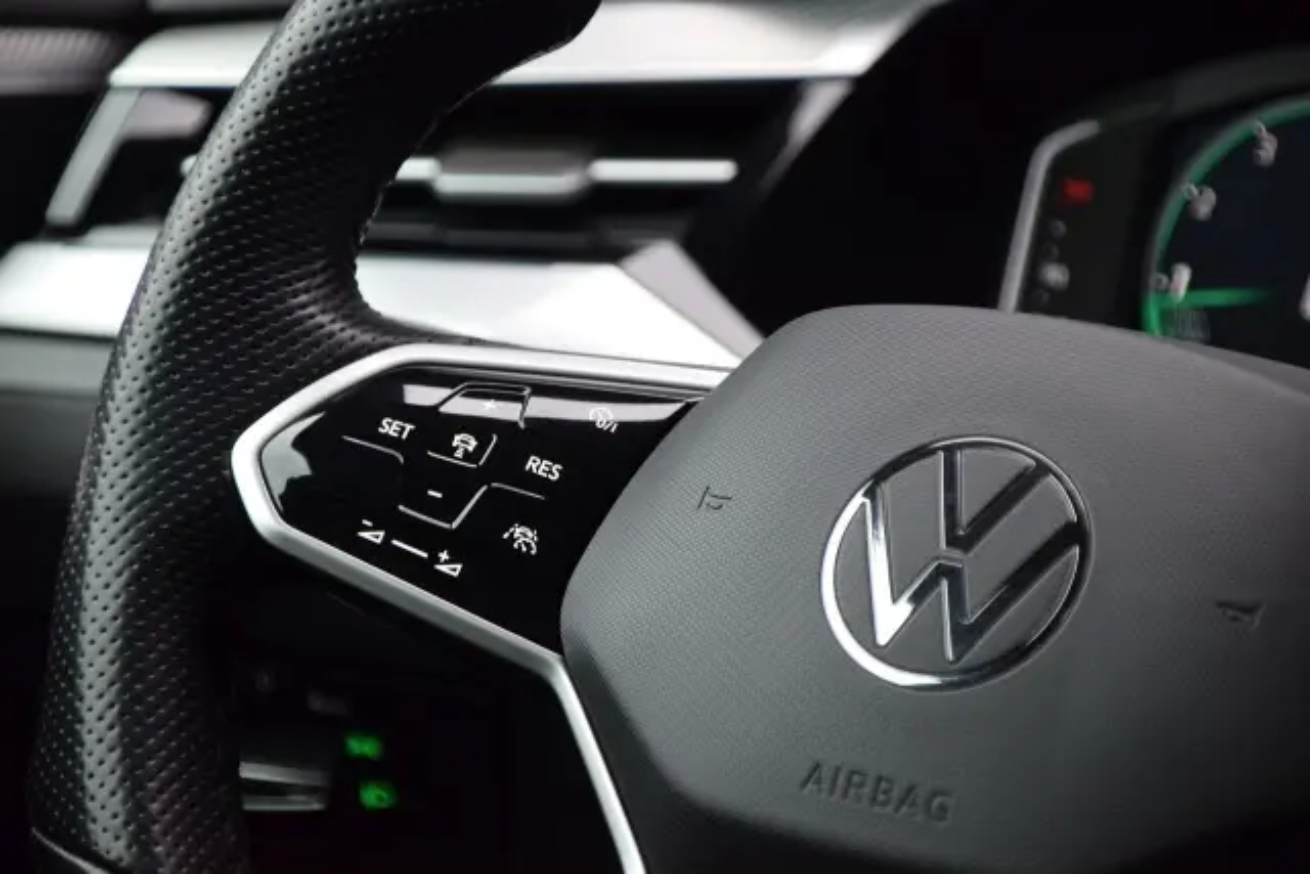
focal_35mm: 225
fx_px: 8189
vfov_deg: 6.1
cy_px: 437
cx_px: 655
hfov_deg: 9.1
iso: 1000
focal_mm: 150
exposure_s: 1/250
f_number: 6
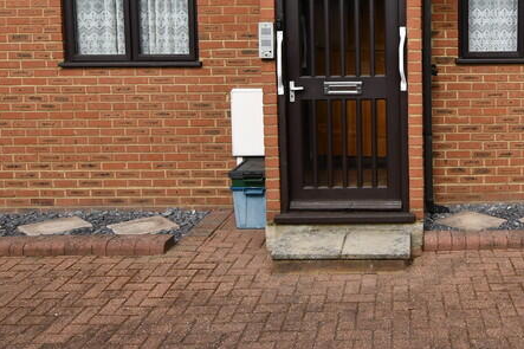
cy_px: 82
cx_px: 432
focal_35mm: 37
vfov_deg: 35.0
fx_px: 538
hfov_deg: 48.5
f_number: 7.1
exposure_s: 1/200
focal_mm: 11
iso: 100
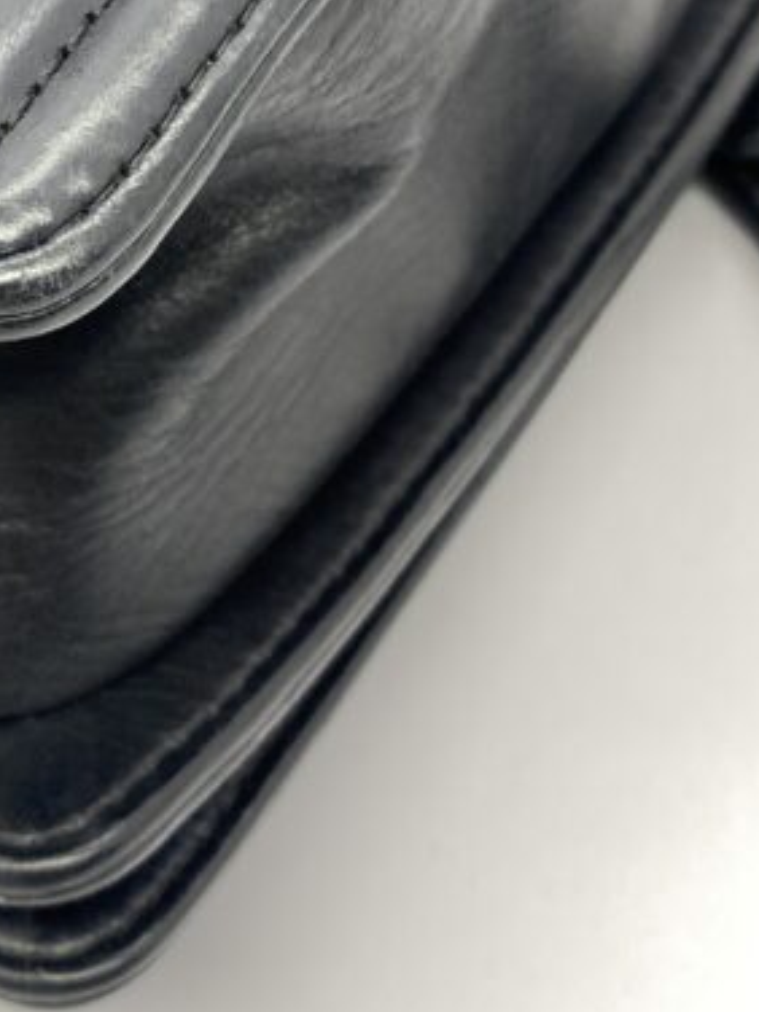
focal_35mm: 68
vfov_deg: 27.8
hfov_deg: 20.4
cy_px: 161
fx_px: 1988
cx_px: -116
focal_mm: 4.25
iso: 50
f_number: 1.8
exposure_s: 1/100
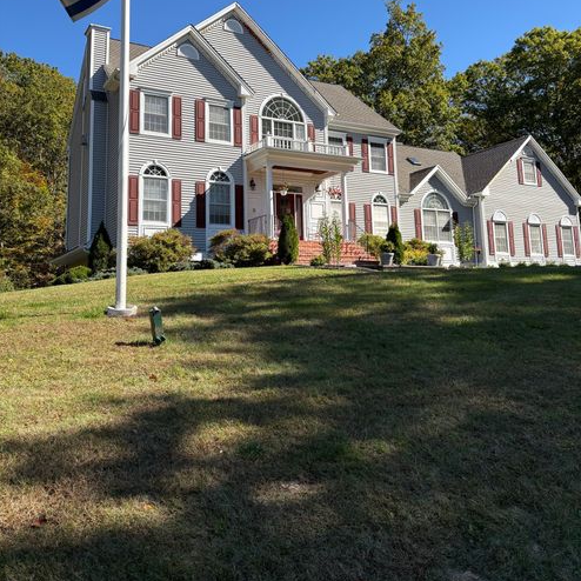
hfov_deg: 52.5
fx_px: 589
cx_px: 292
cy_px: 205
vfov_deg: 51.8
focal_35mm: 31
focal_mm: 5.96
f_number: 1.6
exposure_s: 1/1901
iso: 50
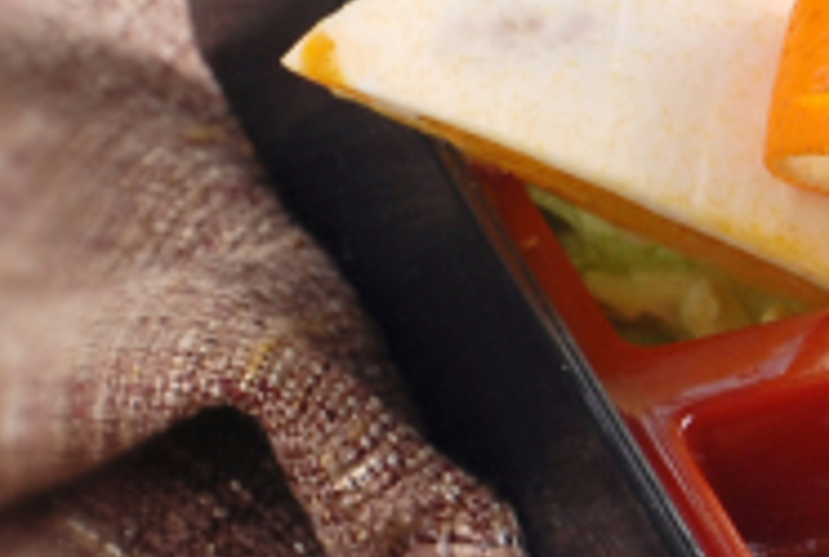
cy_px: -7
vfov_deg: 3.4
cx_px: 2126
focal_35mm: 412
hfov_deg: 4.8
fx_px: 9510
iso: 100
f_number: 8
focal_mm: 50
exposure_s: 1/160
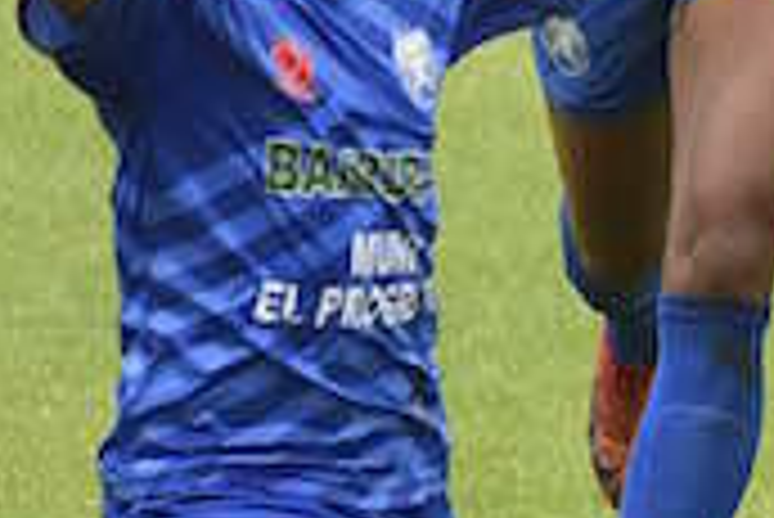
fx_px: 52783
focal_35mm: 2453
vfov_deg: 0.6
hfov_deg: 0.8
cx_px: 1912
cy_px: 191
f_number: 5
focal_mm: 300
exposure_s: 1/1250
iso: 800
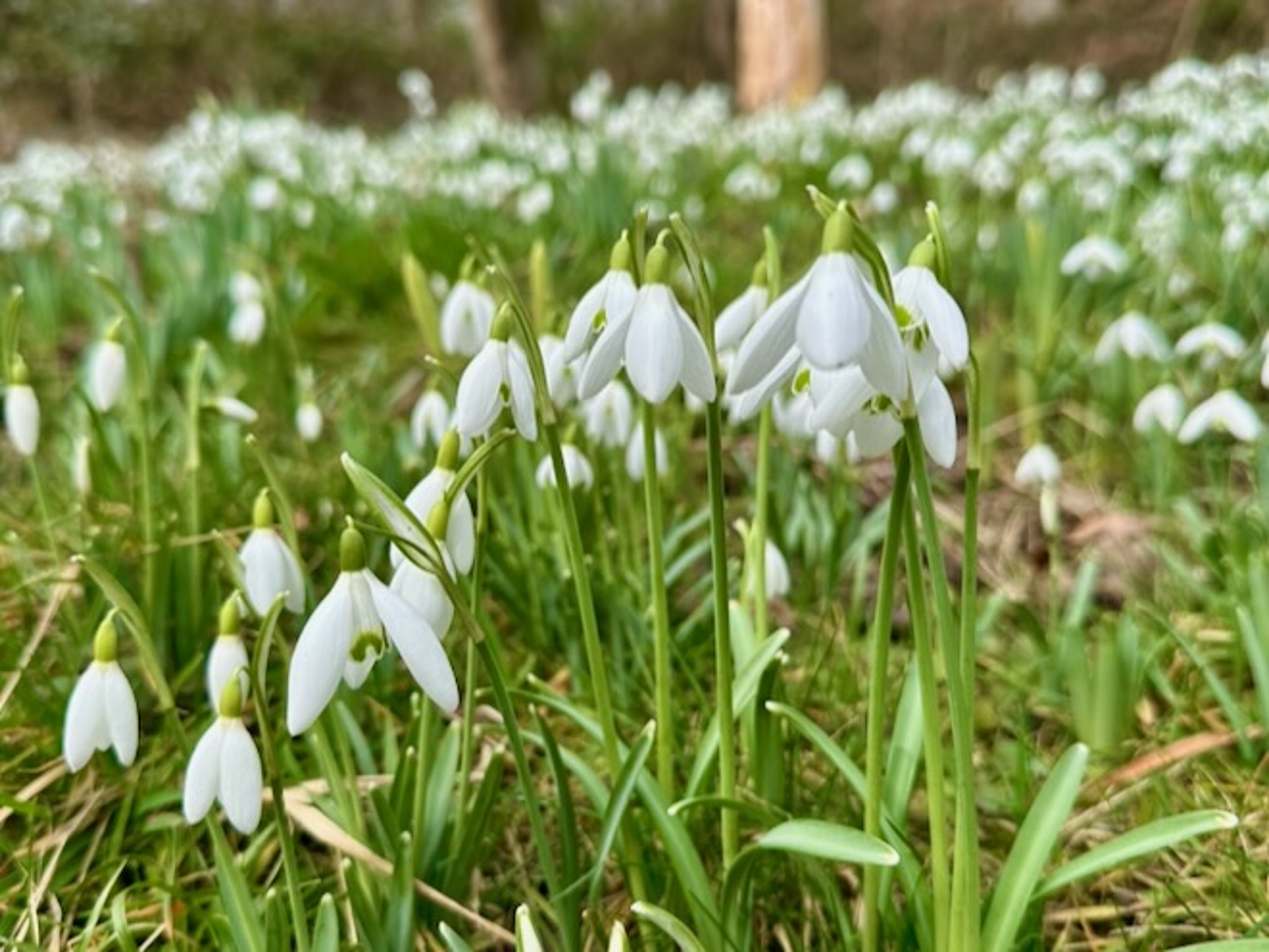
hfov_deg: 71.6
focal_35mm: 24
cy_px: 476
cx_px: 634
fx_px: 880
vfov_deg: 56.8
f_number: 1.78
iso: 80
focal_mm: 6.86
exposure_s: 1/1949
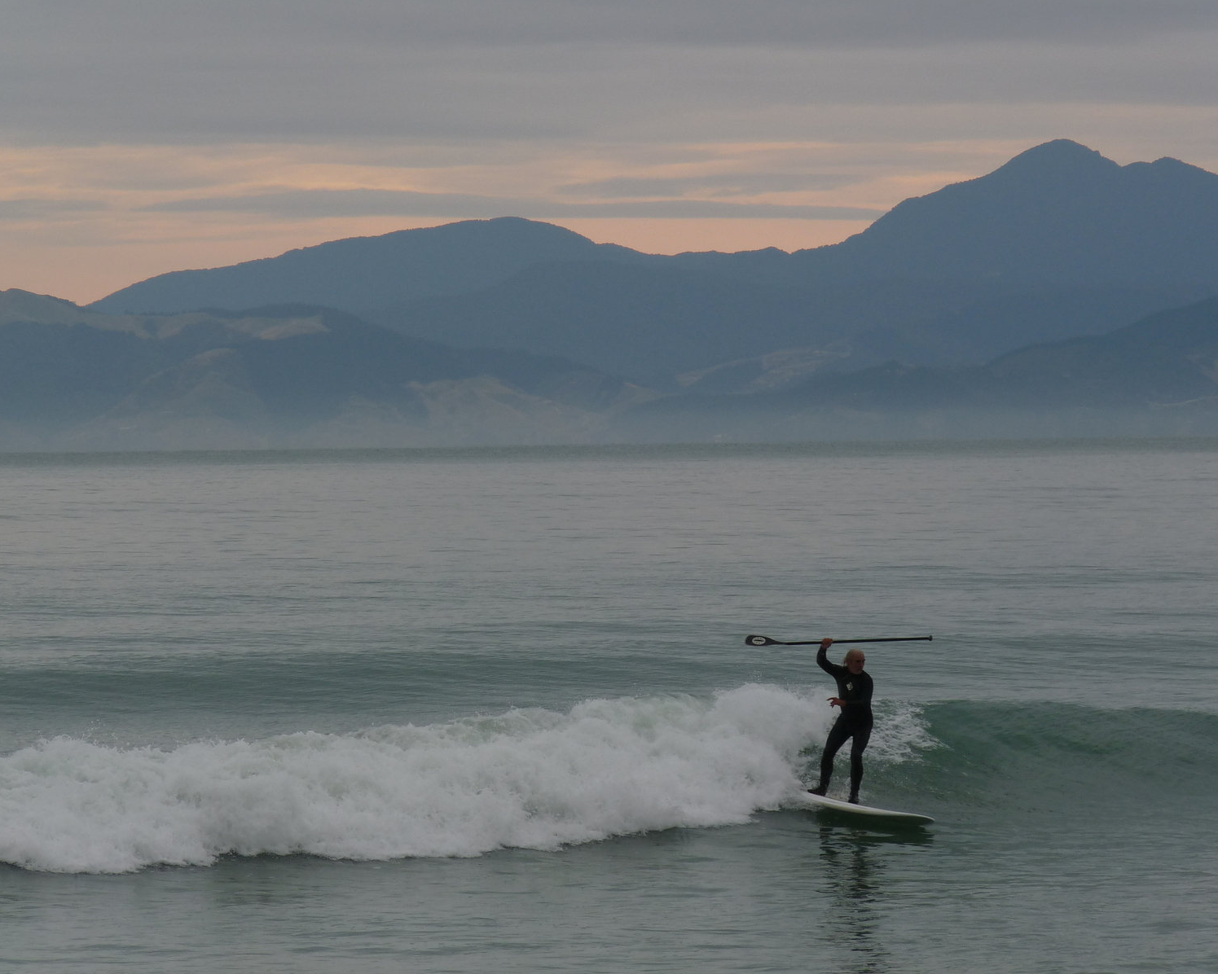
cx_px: 630
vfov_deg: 6.0
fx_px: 9300
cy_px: 486
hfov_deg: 7.5
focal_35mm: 258
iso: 100
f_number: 5.6
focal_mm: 44
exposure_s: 1/200
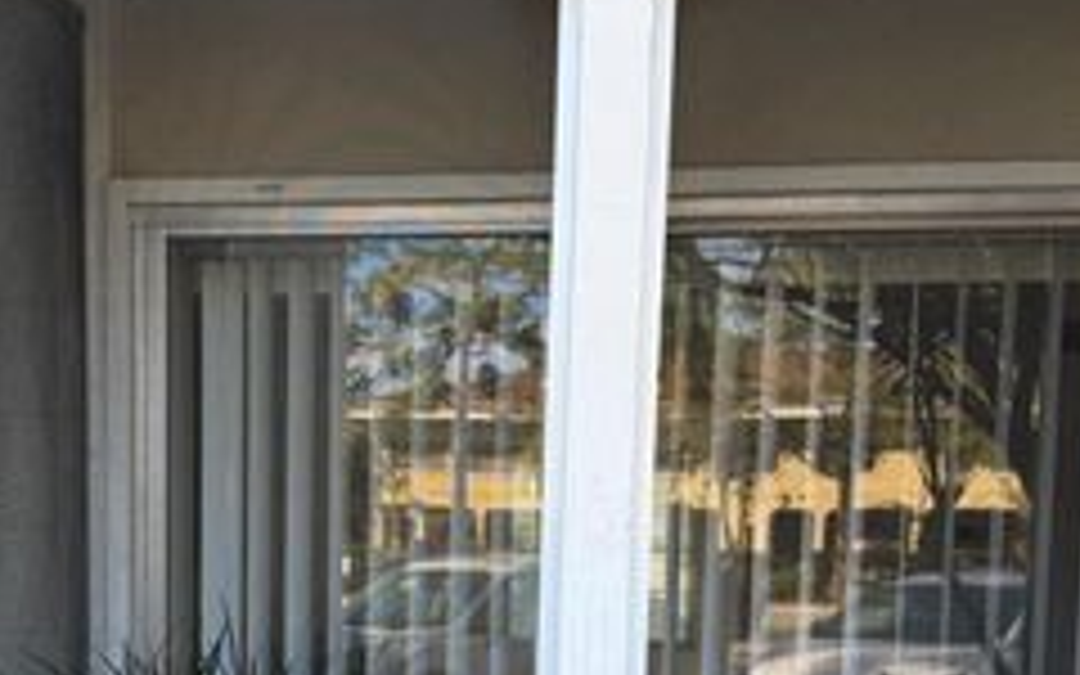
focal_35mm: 53
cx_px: 387
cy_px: 668
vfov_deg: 23.4
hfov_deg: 37.9
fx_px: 1560
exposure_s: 1/284
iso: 64
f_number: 1.78
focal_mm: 6.76
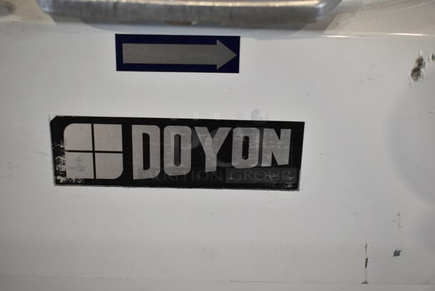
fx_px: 508
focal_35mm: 42
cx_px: 218
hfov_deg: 46.4
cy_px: 146
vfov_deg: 32.0
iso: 640
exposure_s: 1/50
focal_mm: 28
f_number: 4.2
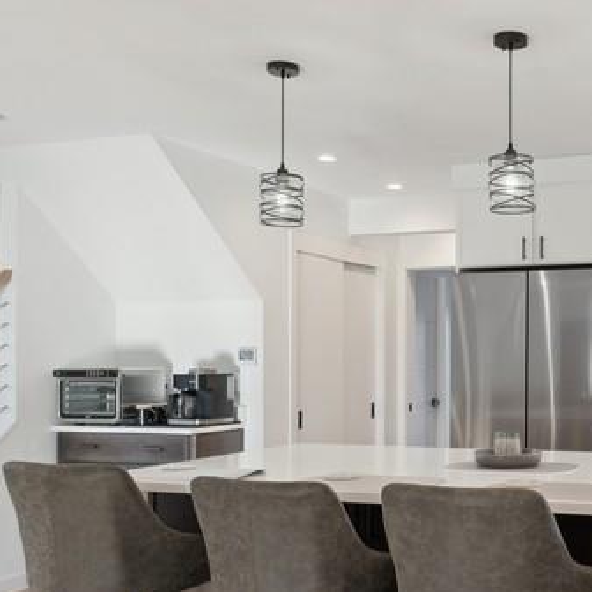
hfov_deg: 34.9
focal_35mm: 45
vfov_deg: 37.1
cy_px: 372
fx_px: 876
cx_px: 548
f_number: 5.6
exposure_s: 1/13
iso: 64
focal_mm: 17.5
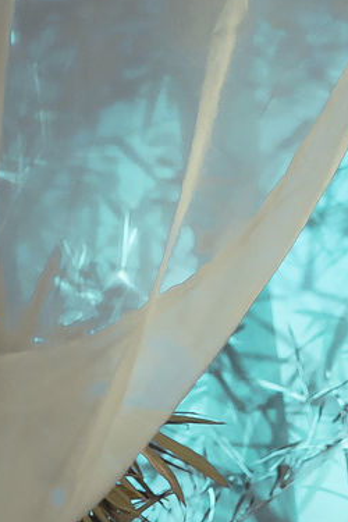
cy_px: 1148
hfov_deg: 6.0
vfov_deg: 8.6
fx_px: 3248
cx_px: 583
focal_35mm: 224
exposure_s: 1/60
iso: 640
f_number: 3.5
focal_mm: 35
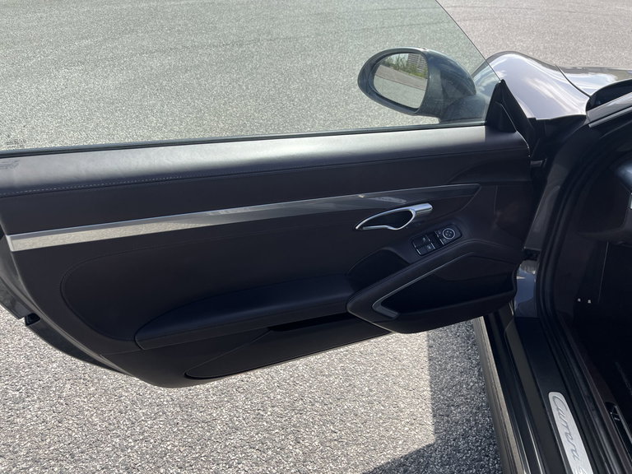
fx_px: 475
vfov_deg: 53.1
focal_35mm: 26
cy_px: 237
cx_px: 316
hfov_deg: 67.3
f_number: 1.6
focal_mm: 5.1
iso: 50
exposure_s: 1/1862
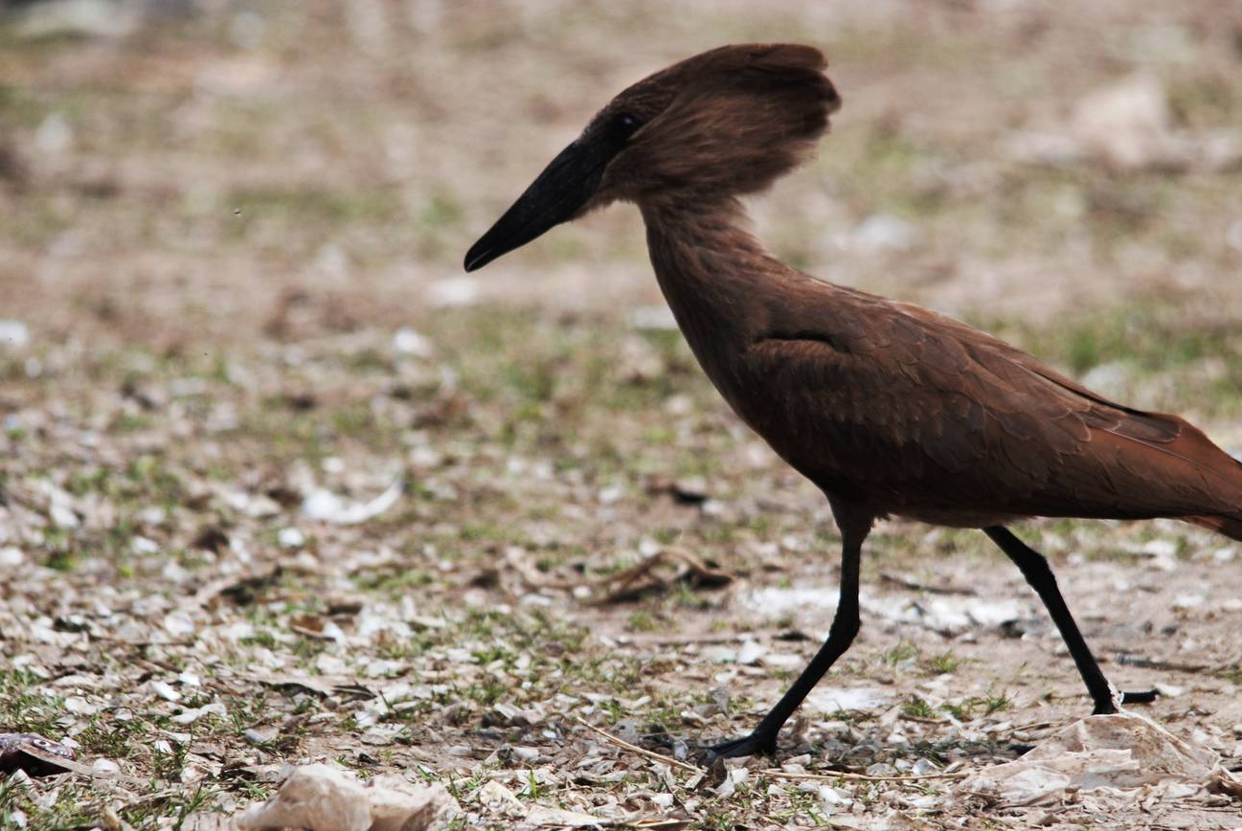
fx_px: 25558
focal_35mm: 740
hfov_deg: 2.8
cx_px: 667
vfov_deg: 1.9
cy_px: 436
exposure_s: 1/500
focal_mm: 400
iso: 320
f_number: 6.3
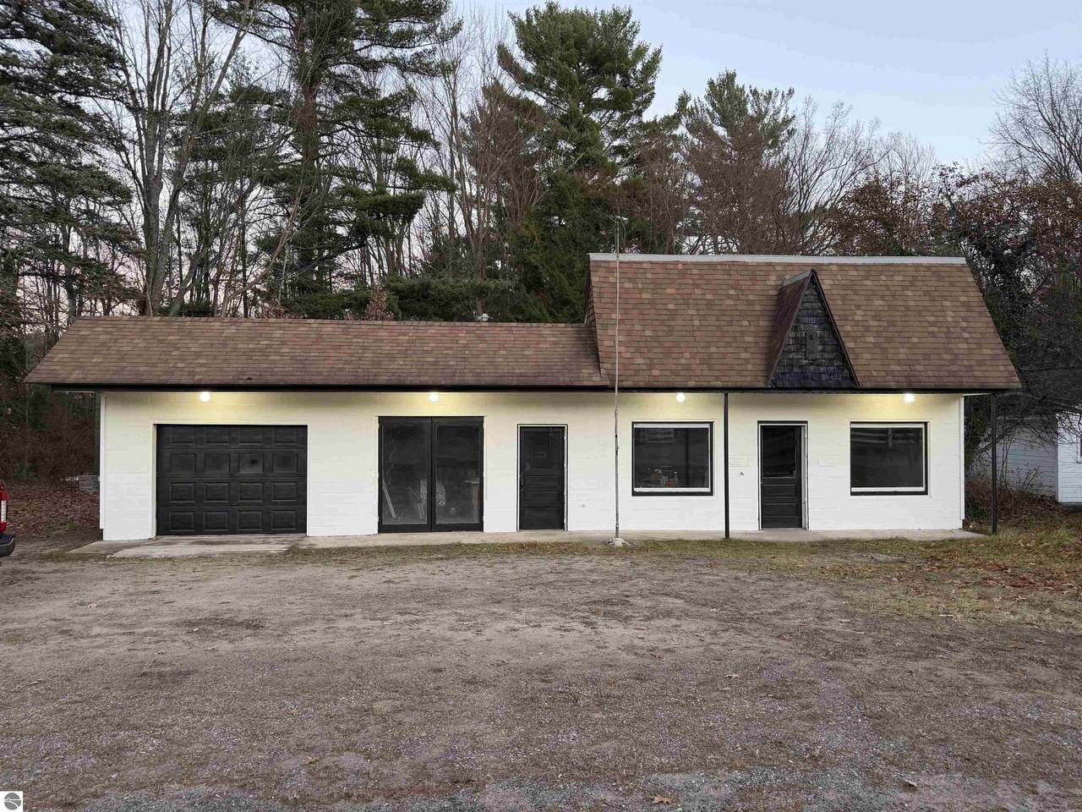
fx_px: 750
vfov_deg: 56.8
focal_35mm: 24
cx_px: 541
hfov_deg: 71.6
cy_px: 406
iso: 125
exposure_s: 1/60
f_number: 1.78
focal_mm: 6.76
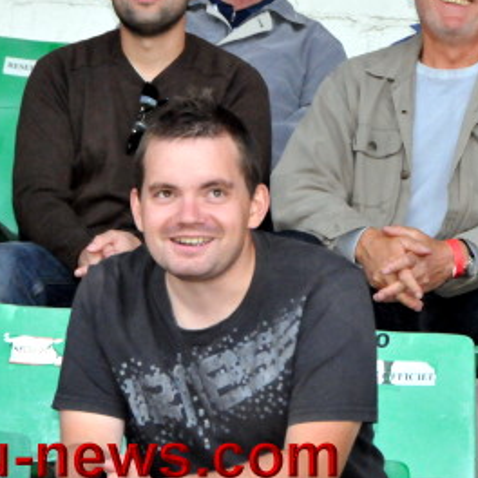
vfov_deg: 5.8
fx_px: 4749
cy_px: 82
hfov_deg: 5.8
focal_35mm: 304
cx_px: 339
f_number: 11
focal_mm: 90
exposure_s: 1/200
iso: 3200
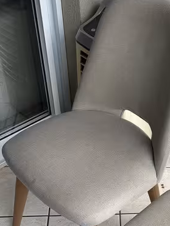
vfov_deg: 33.1
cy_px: 189
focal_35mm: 56
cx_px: 180
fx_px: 366
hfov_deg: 24.6
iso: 50
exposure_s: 1/384
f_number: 1.5
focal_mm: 5.7
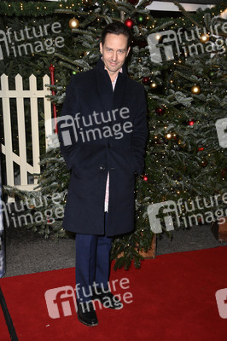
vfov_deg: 41.1
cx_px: 114
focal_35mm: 48
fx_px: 455
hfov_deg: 28.0
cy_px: 170
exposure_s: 1/250
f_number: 5.6
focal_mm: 48
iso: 1250
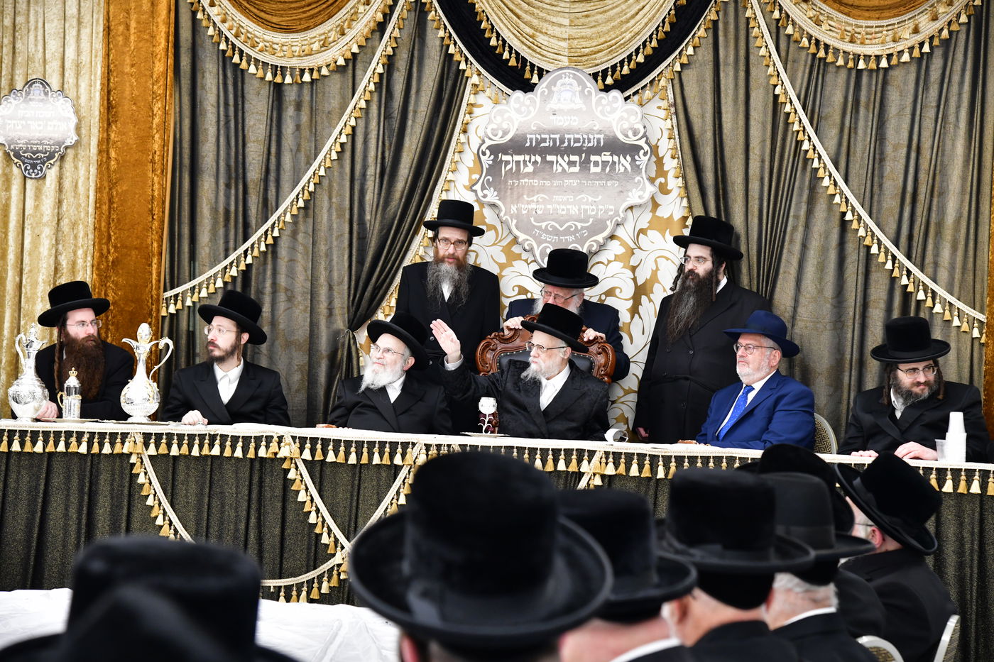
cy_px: 331
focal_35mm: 82
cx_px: 497
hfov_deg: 24.8
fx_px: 2264
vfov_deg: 16.6
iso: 2000
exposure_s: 1/100
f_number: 5.6
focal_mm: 82
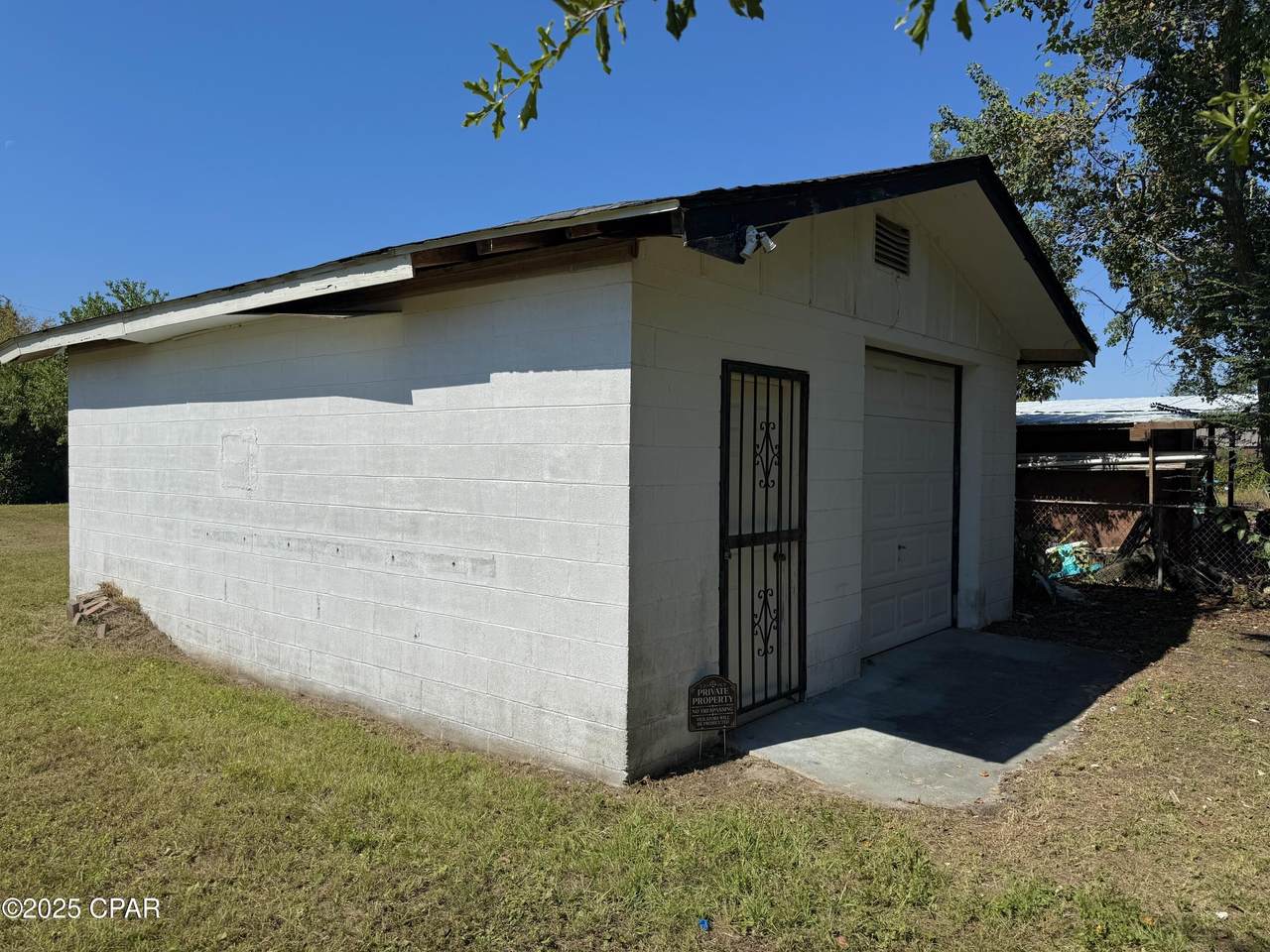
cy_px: 476
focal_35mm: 24
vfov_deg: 56.8
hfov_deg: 71.6
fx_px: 881
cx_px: 635
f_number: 1.78
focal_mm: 6.76
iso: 80
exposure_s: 1/8130
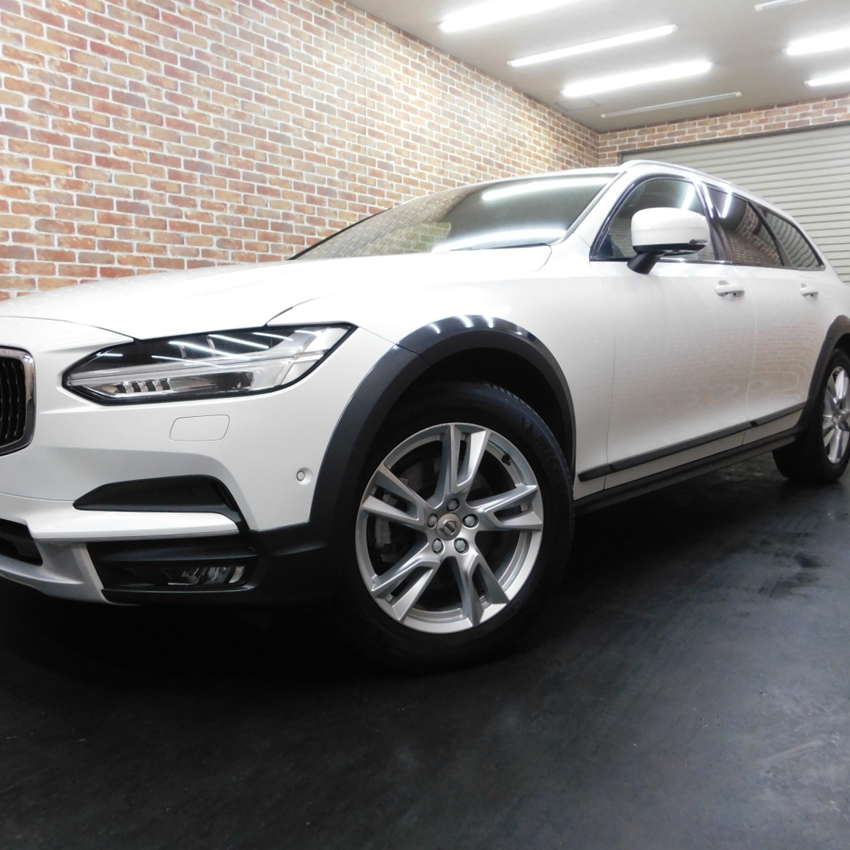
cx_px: 390
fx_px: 778
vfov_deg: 57.3
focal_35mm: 28
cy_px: 416
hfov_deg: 57.2
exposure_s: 1/30
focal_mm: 4
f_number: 3
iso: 280
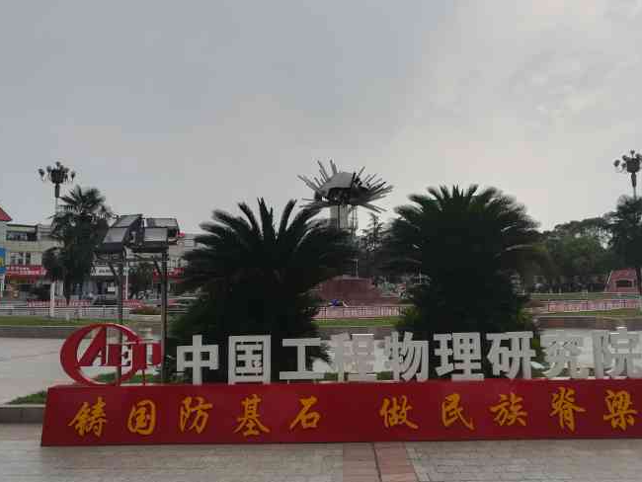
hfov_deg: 63.4
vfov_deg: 49.7
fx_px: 519
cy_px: 227
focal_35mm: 28
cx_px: 341
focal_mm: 3.83
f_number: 2.2
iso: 50
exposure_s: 1/625
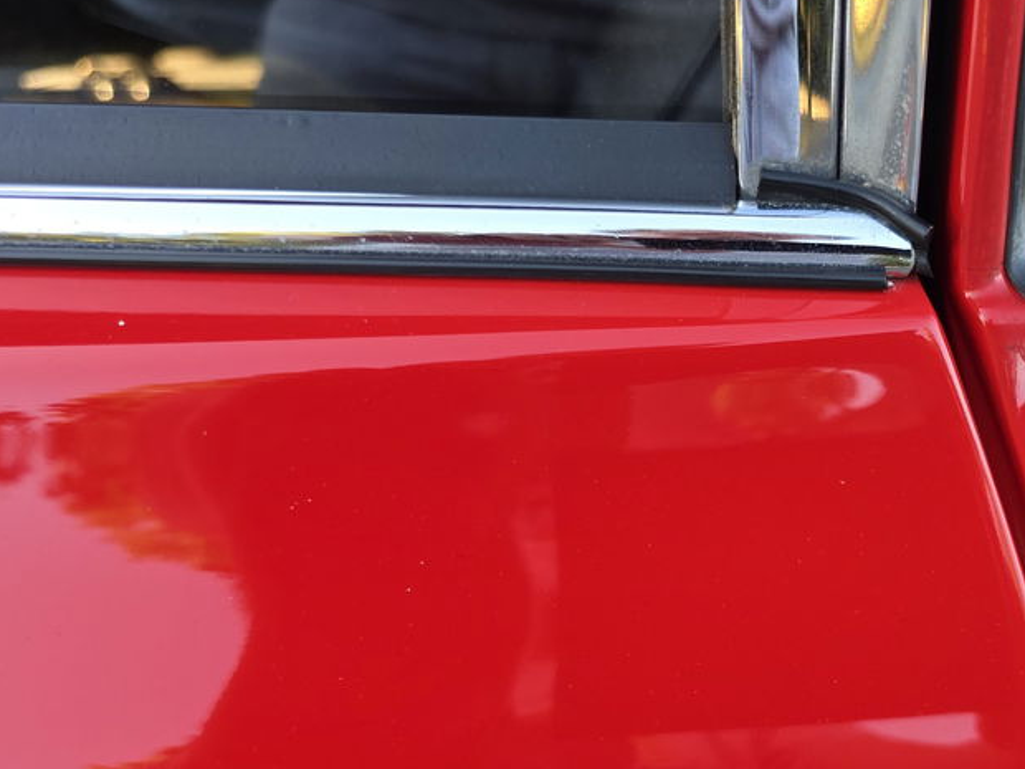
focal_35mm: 38
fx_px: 1125
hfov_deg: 46.9
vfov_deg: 37.6
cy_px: 465
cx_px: 789
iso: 80
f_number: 1.7
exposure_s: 1/180
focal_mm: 6.3
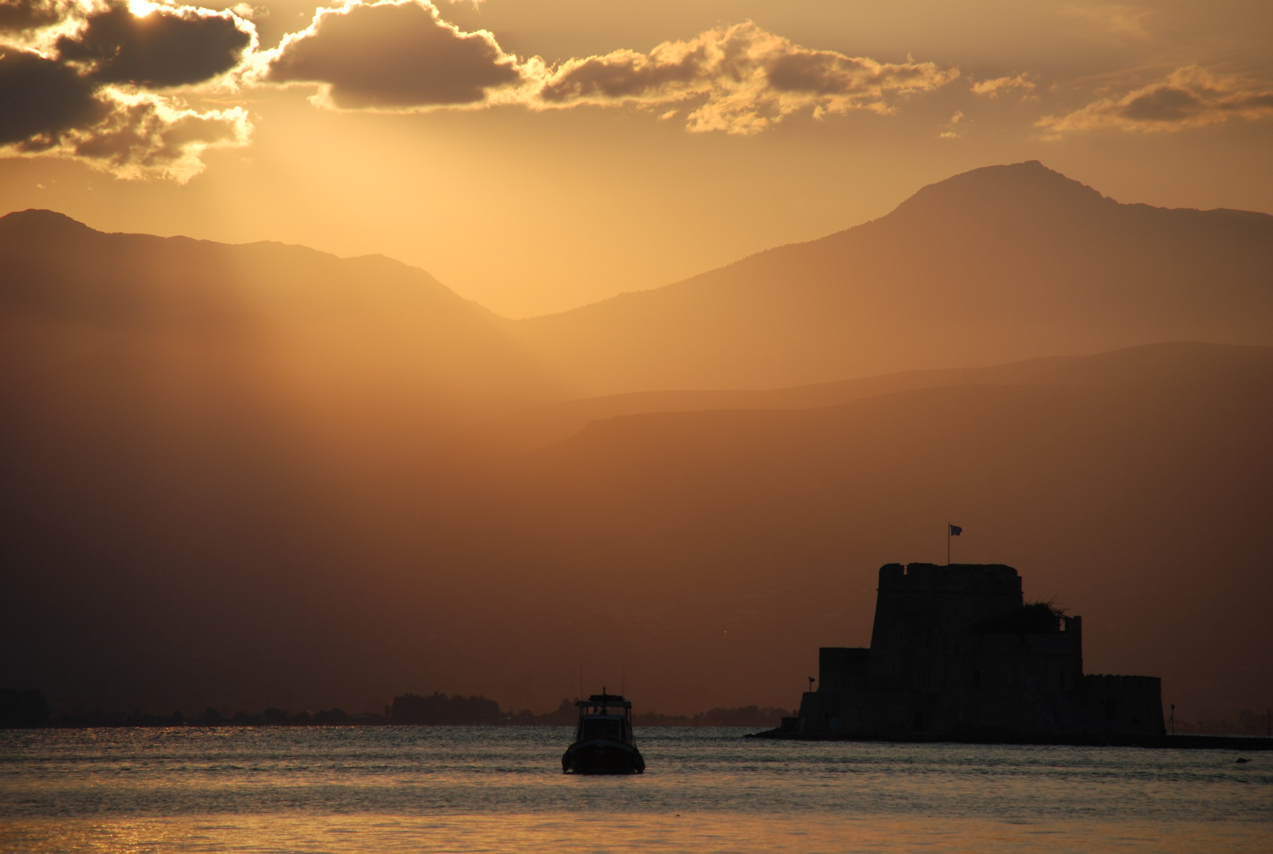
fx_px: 8238
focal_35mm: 232
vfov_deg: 5.9
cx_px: 636
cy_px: 427
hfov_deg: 8.8
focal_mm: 155
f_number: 6
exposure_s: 1/800
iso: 100
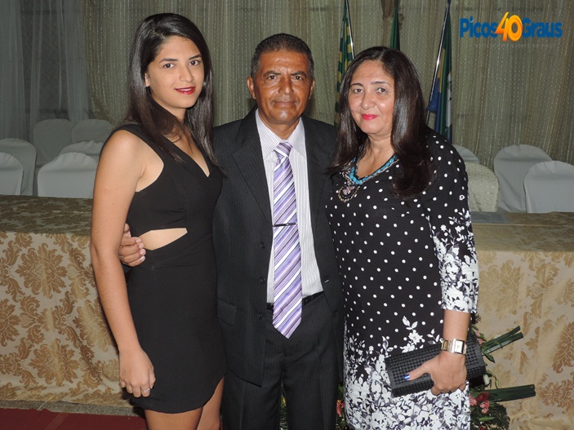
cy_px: 215
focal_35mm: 43
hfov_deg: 43.9
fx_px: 713
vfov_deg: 33.6
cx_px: 287
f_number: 3.4
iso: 200
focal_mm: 7.6
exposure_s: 1/30
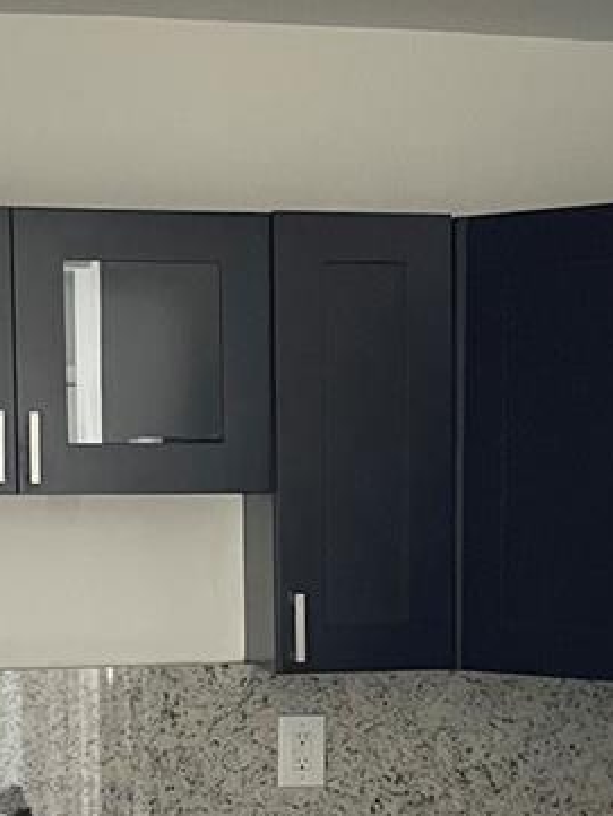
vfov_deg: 23.3
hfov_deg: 17.8
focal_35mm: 83
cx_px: 360
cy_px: 615
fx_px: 1959
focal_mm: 5.1
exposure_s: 1/40
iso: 500
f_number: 1.6
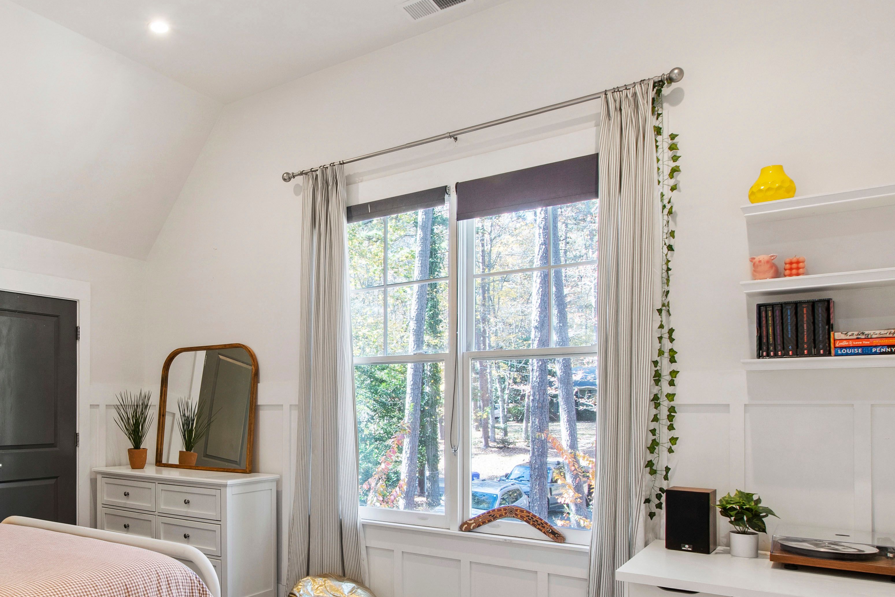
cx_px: 296
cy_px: 402
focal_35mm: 27
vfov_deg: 47.1
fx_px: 671
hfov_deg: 65.5
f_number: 8
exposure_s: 1.3
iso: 100
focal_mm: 10
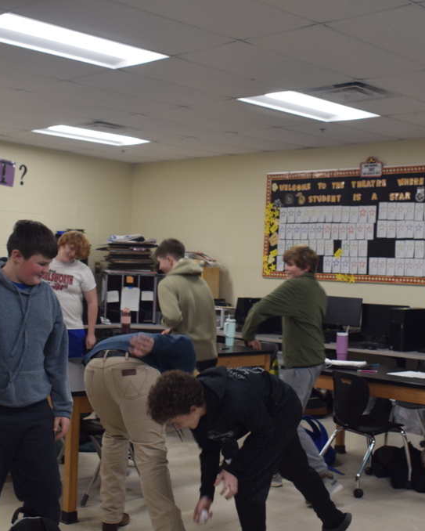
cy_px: 267
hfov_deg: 29.7
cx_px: 232
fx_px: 801
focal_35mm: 51
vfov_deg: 36.6
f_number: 4
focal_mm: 24
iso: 640
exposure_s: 1/60
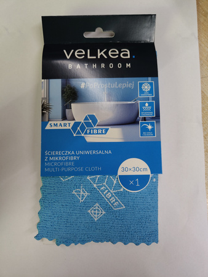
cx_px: 104
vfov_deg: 71.6
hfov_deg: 56.9
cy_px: 138
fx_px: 192
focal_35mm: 24
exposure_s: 1/100
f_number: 1.8
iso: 160
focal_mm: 5.59
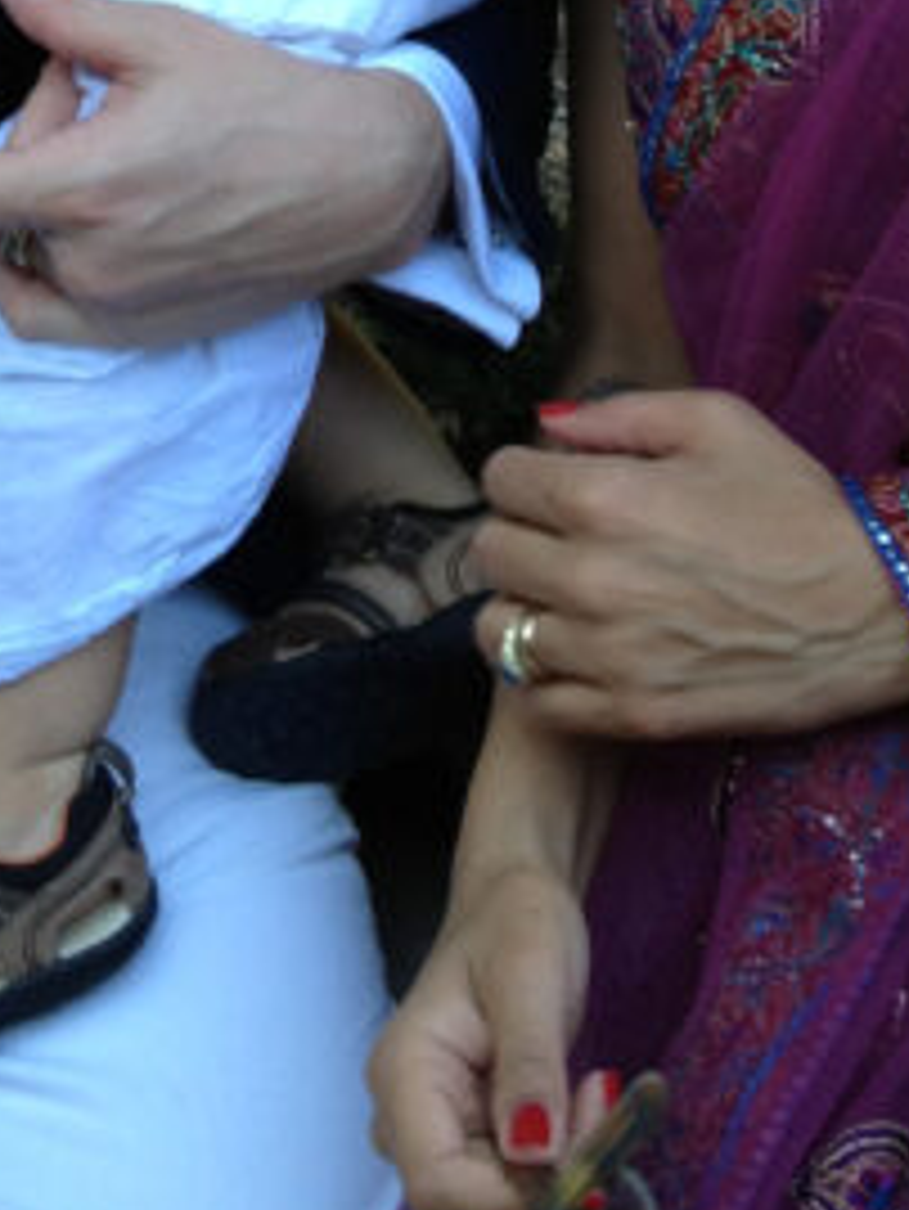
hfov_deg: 12.6
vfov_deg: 15.5
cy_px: -538
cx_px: 342
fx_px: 4128
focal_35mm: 118
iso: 64
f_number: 2.4
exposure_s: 1/147
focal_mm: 4.28
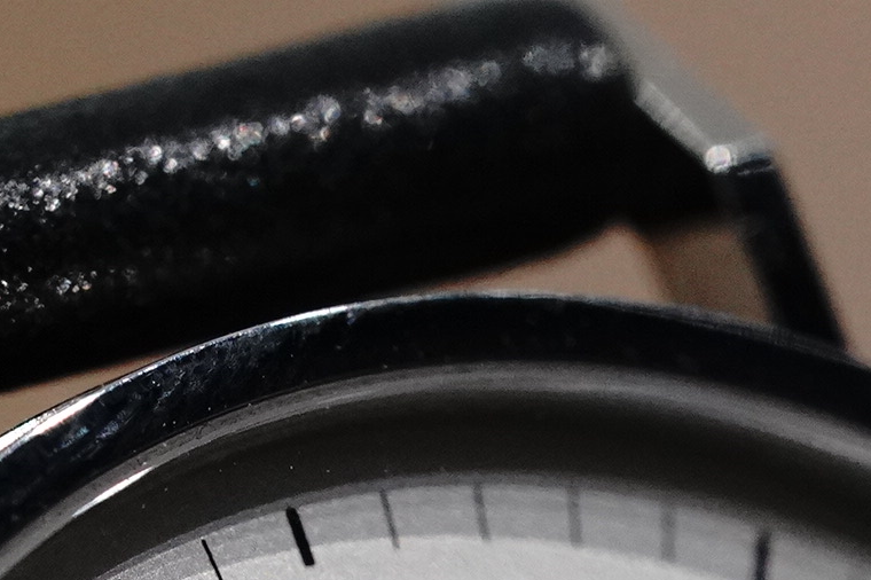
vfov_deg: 2.9
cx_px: 1047
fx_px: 11414
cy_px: 1174
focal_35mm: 472
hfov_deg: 4.4
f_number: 7.1
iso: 5000
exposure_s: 1/100
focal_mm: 90
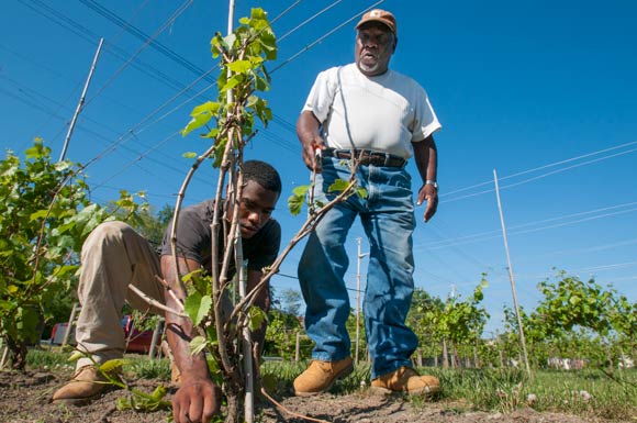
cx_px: 318
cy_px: 212
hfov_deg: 85.5
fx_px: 345
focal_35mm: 20
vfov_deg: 63.1
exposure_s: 1/640
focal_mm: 13
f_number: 9
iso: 200
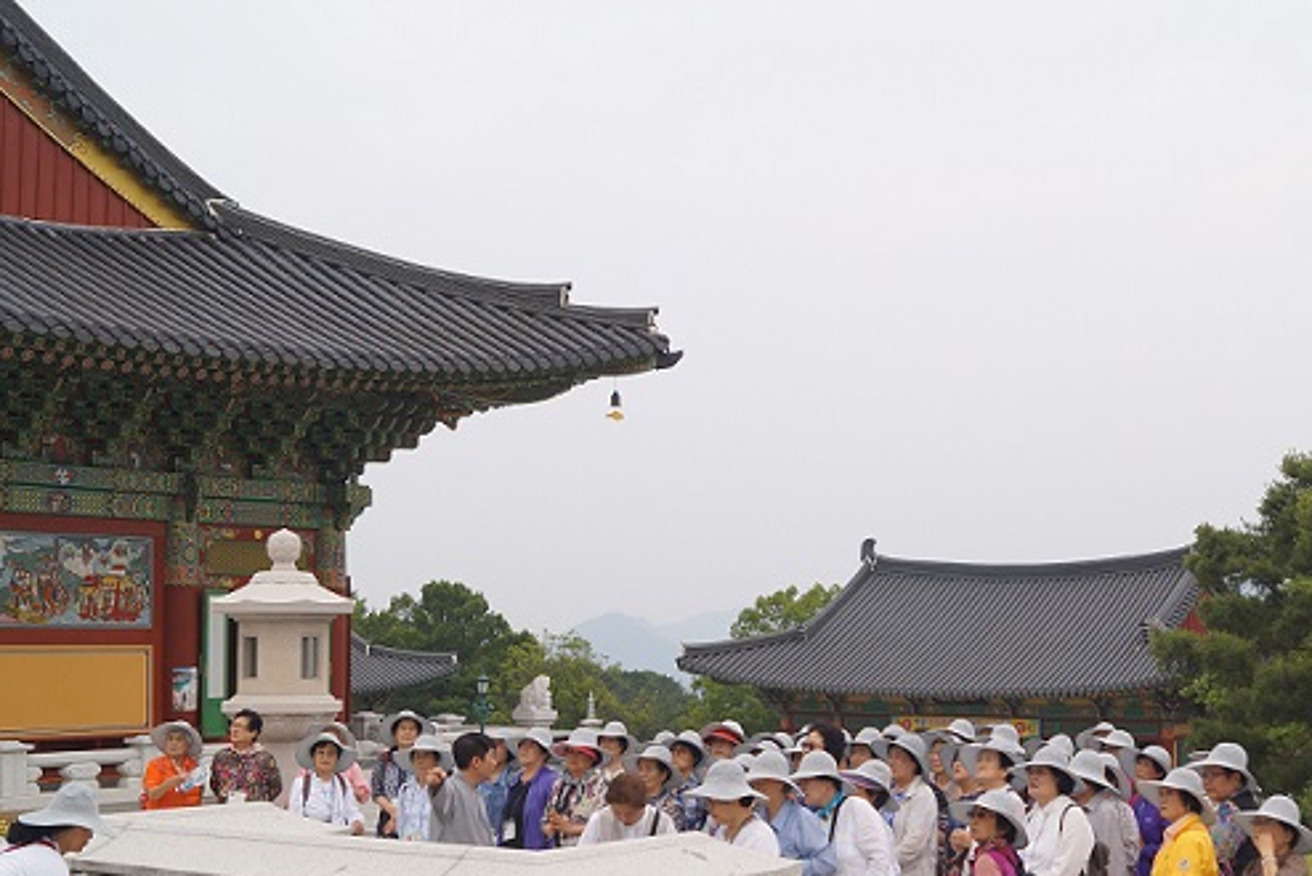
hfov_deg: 38.1
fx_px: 1860
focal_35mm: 51
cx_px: 938
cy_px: 588
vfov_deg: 26.4
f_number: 8
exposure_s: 1/160
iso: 100
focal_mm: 22
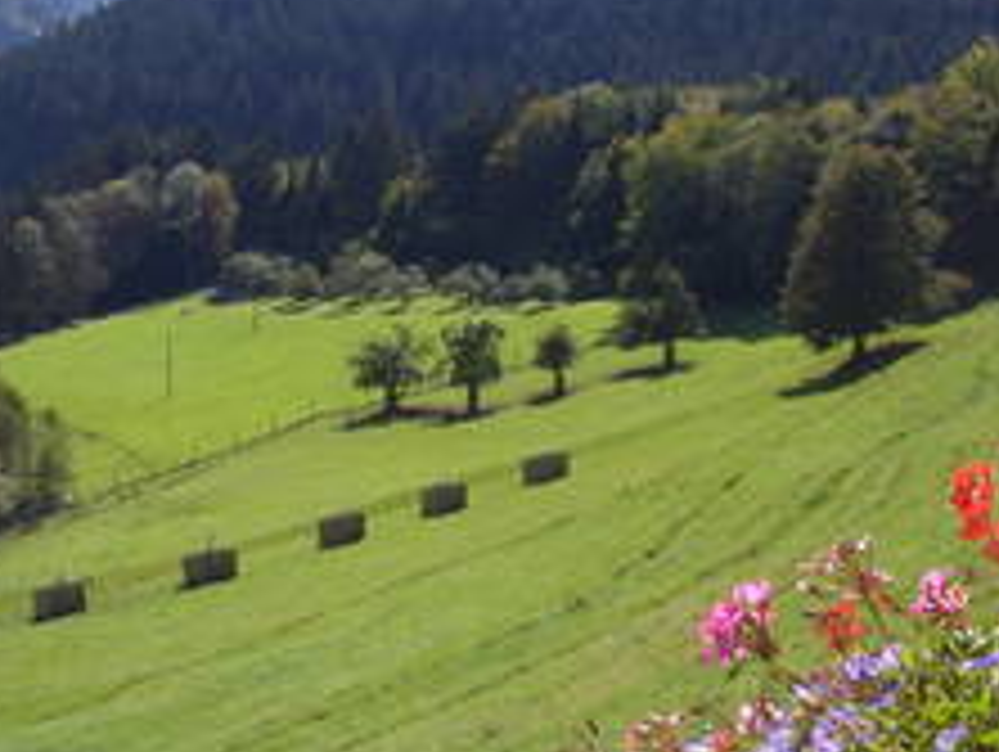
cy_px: 351
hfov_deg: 30.0
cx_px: 216
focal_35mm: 63
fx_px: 1820
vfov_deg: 23.3
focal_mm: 5.8
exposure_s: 1/320
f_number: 4.3
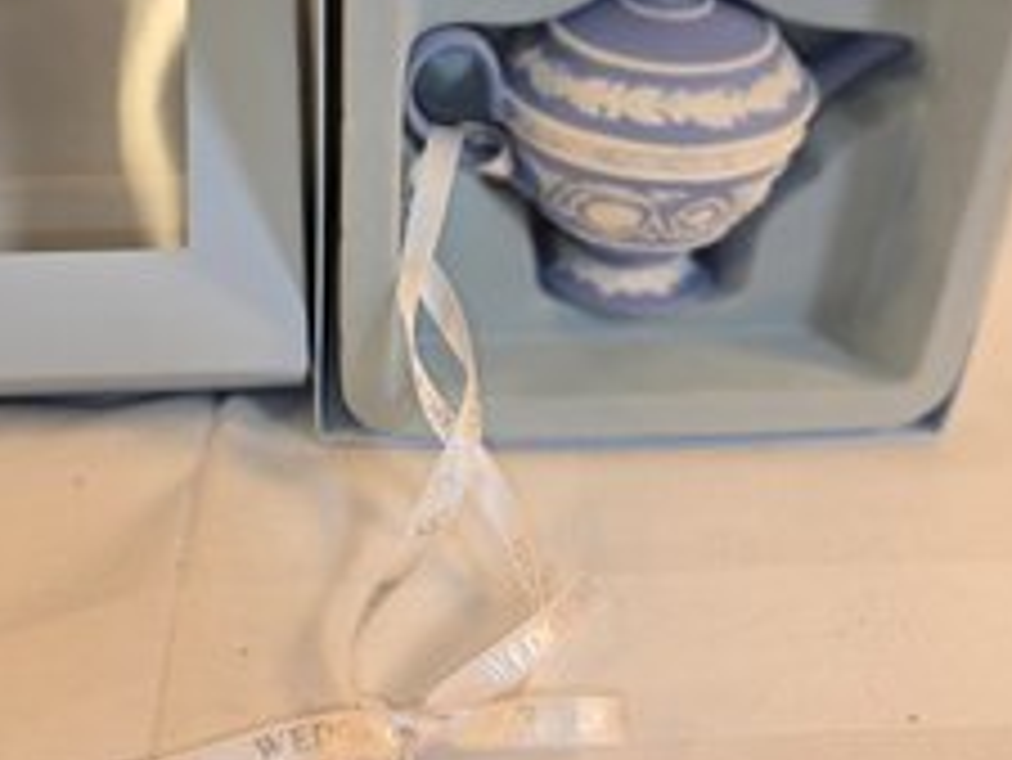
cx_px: 371
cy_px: 214
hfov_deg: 52.0
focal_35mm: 35
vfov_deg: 39.9
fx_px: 1024
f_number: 1.7
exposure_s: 1/120
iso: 40
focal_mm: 6.3
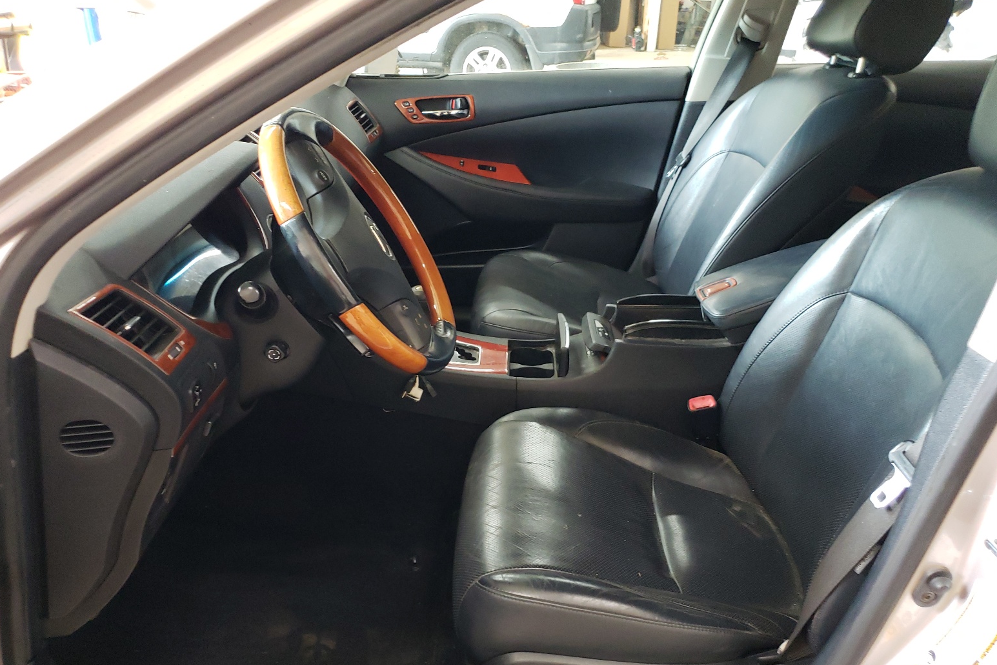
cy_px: 370
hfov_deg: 65.5
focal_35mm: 28
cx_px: 498
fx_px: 775
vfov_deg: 46.3
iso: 270
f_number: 1.5
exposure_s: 1/30
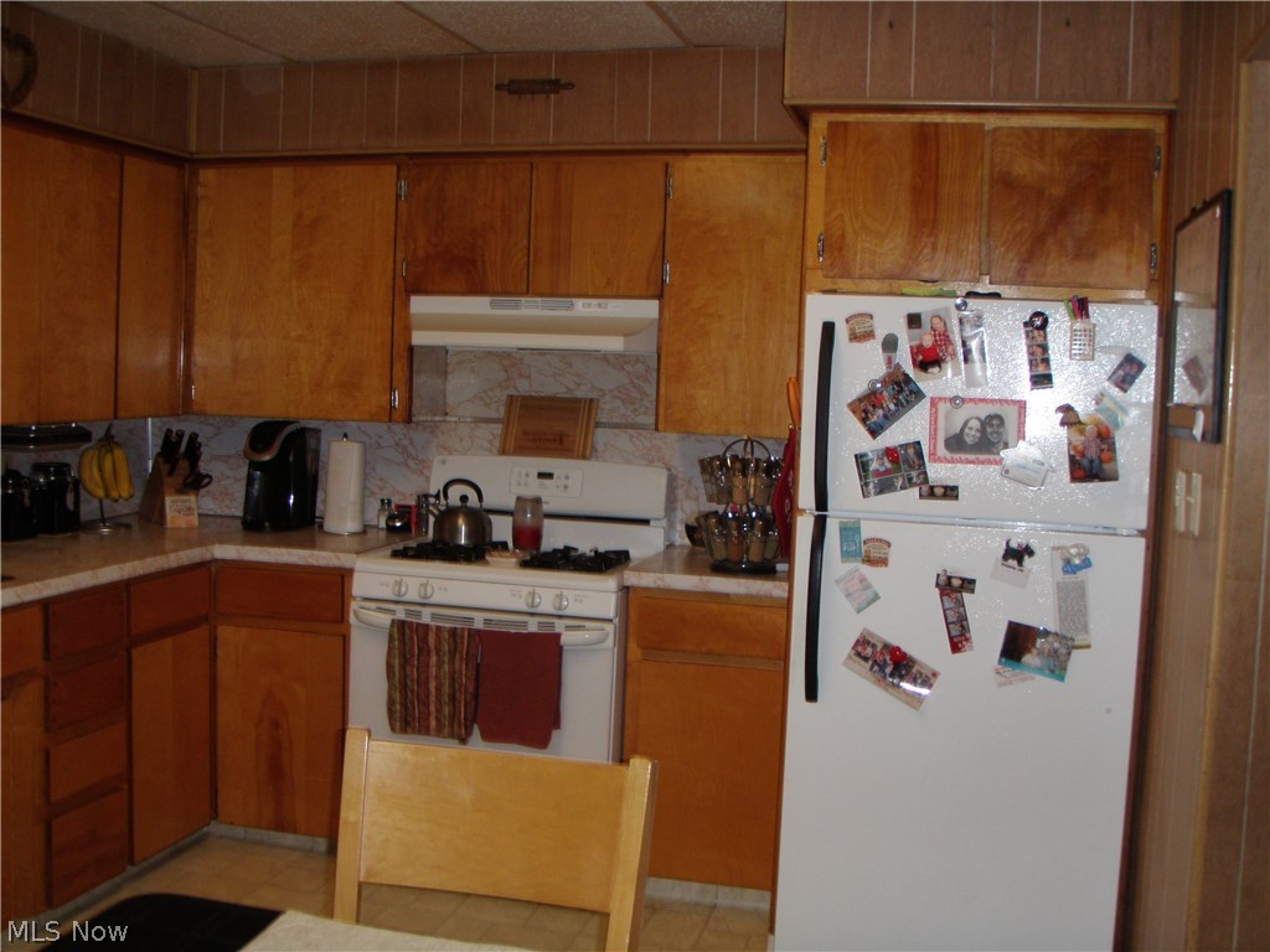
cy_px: 476
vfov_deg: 37.7
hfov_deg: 49.0
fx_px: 1394
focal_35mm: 38
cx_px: 635
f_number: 3.5
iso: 125
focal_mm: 6.7
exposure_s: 1/30
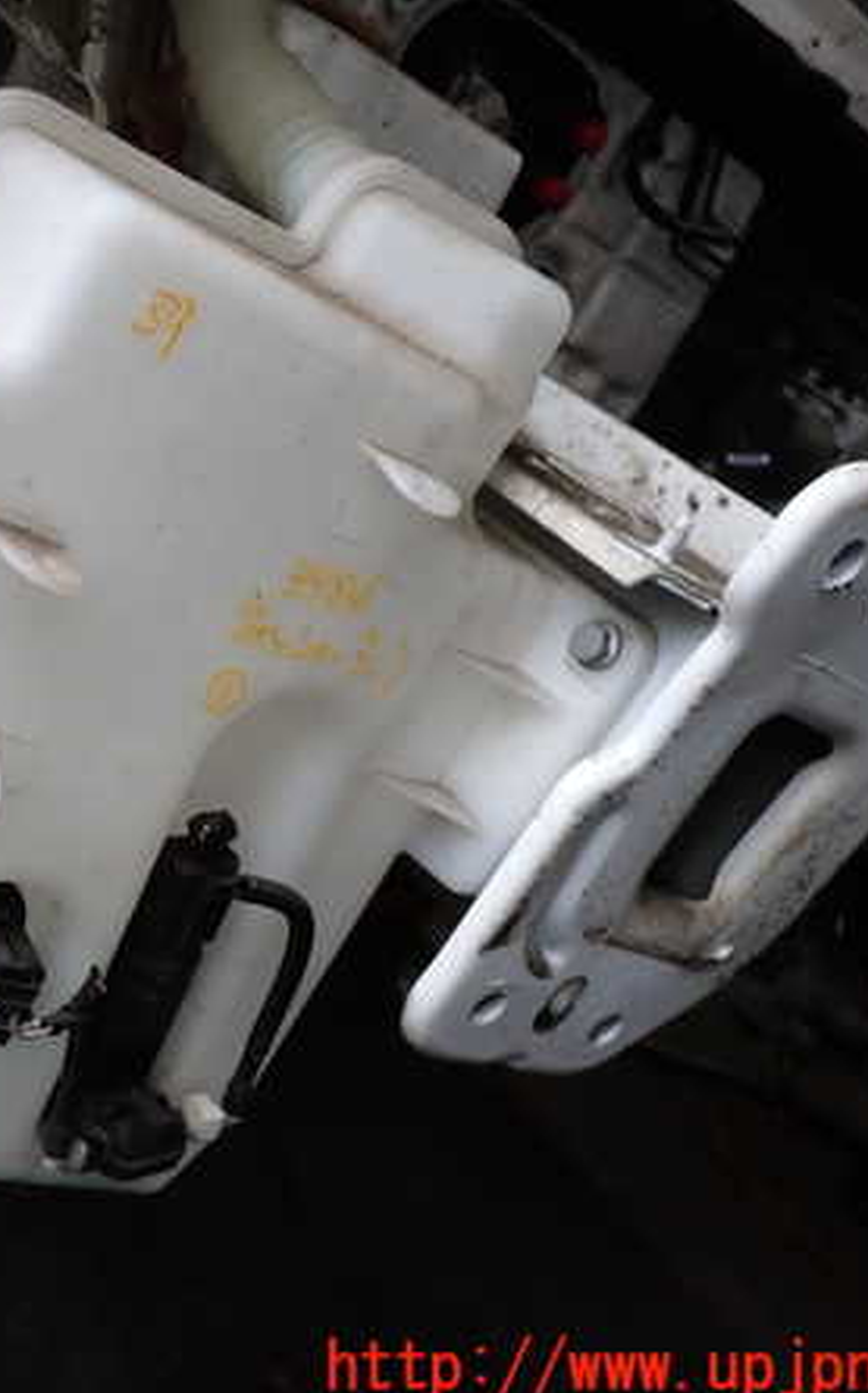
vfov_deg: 46.2
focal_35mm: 43
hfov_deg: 28.7
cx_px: 94
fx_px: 1630
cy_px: 703
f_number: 2.3
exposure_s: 1/60
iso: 100
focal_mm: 5.4
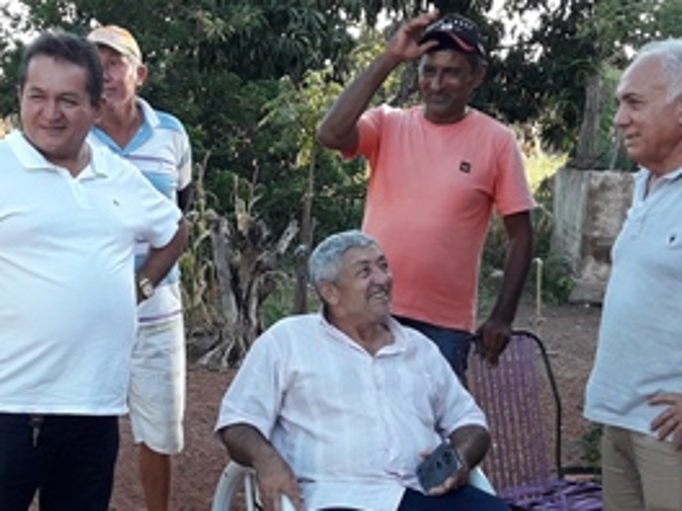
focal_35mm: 68
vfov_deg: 21.5
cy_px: 361
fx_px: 1340
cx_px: 178
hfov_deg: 28.2
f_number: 1.9
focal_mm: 3.7
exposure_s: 1/120
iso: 50
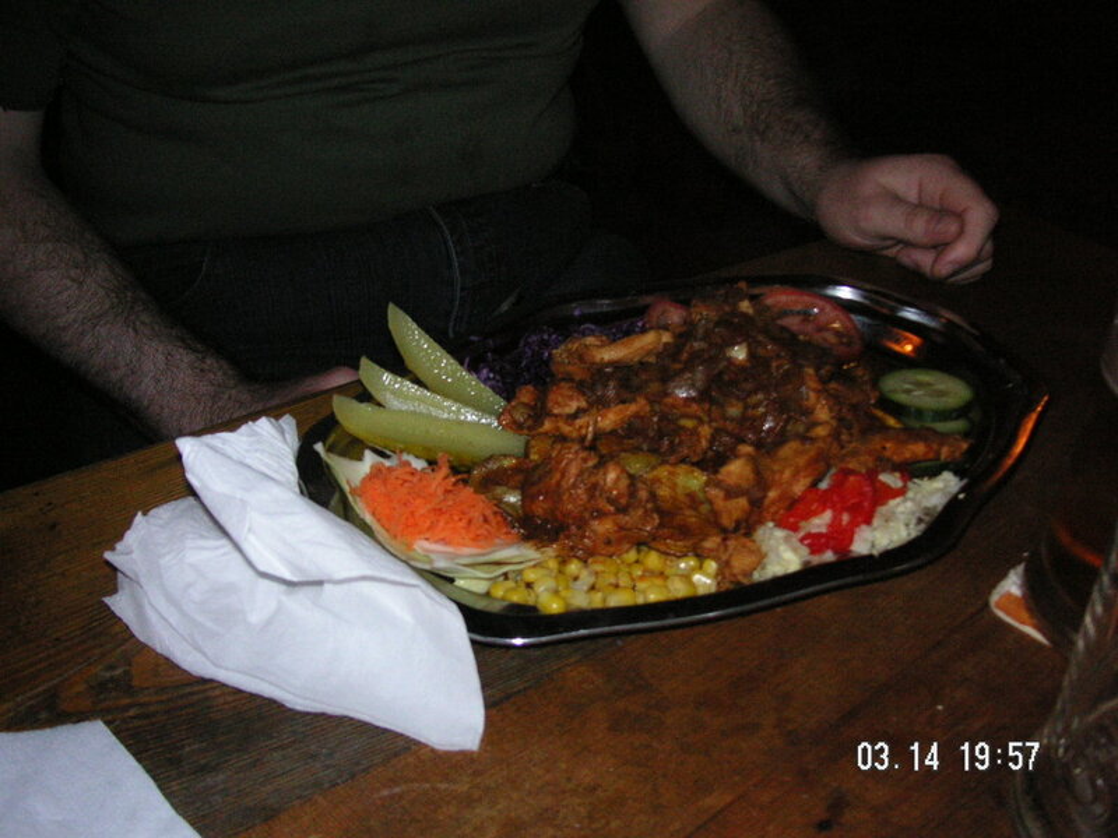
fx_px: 1195
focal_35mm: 37
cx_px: 559
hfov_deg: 50.1
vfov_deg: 38.7
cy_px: 419
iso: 160
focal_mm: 6.1
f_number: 2.8
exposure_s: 1/45
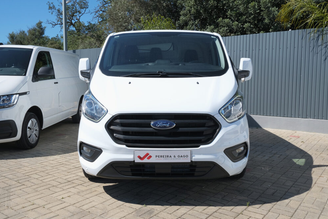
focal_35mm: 32
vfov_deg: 41.1
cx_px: 165
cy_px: 113
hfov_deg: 58.7
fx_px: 292
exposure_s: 1/160
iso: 160
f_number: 11
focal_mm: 20.9
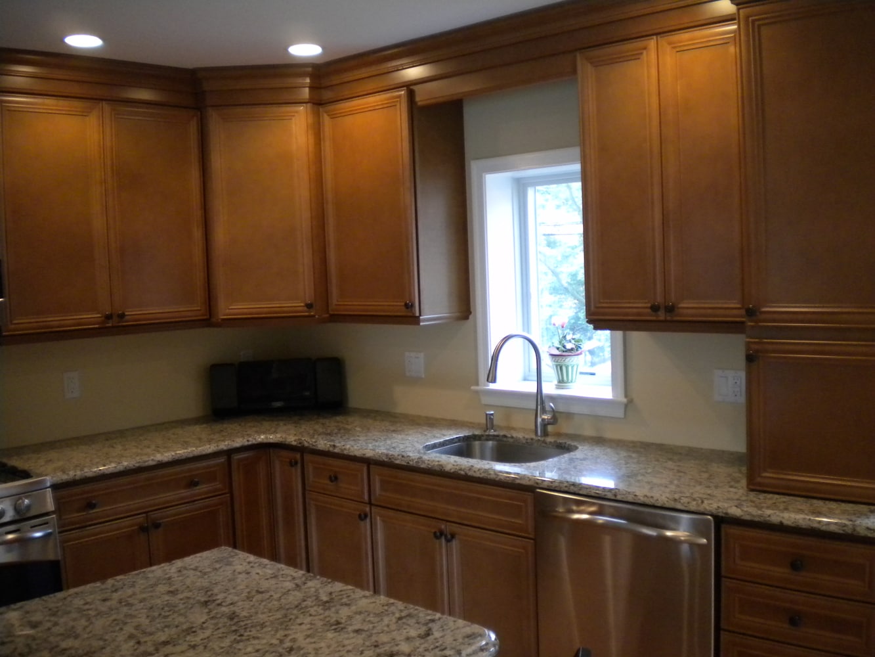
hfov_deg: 52.6
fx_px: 885
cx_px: 438
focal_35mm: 35
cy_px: 328
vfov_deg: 40.7
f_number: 3.1
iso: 400
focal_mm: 6.3
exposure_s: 1/59
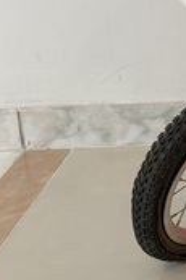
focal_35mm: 66
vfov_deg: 29.0
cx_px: 331
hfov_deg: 17.1
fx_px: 512
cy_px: 15
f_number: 1.78
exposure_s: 1/60
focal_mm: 6.76
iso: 320
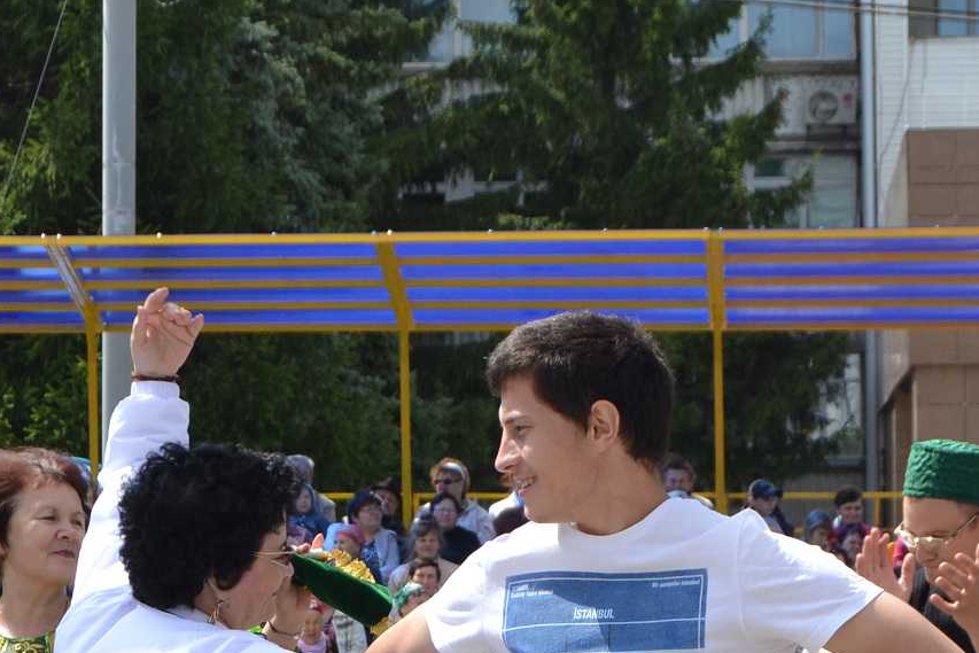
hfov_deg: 11.3
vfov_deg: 7.5
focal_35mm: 182
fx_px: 4959
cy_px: 659
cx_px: 572
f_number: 5.3
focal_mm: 45
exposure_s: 1/1000
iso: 400
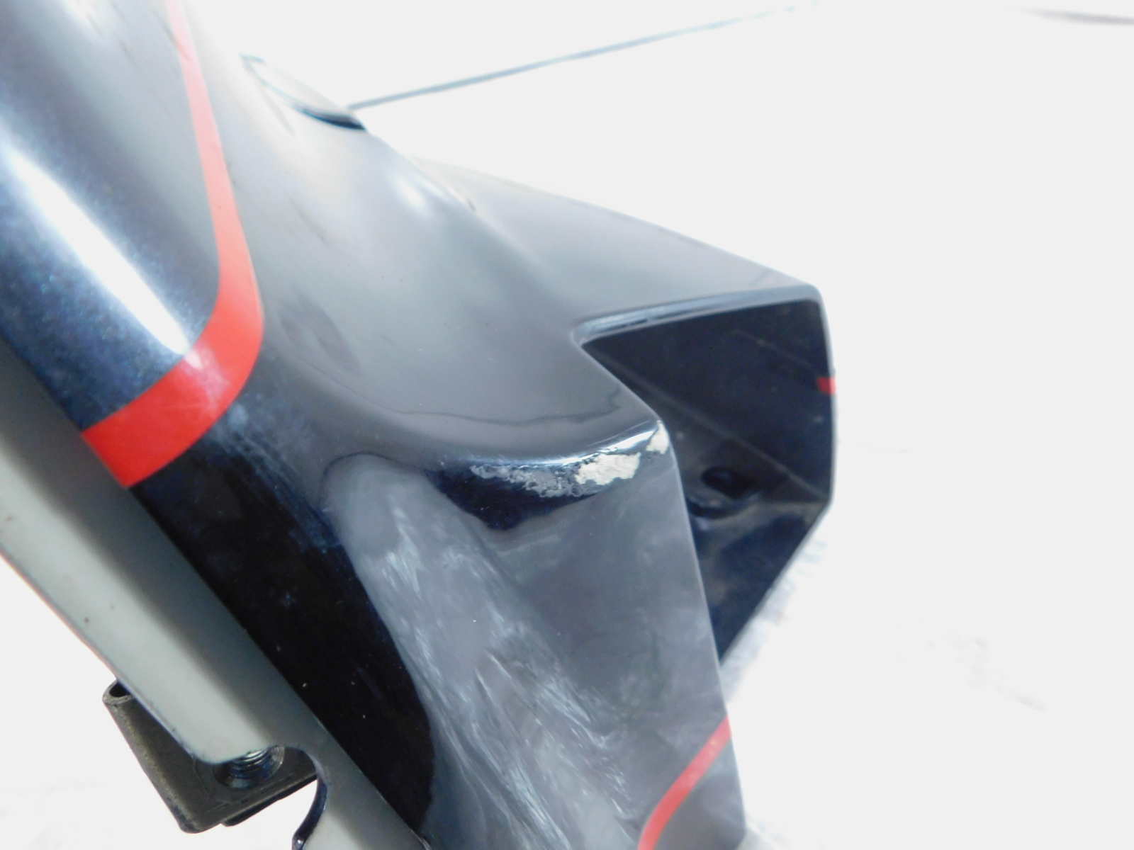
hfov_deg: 73.9
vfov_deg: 58.9
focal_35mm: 23
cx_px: 567
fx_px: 753
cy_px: 425
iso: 400
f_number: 3
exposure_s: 1/25
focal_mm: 4
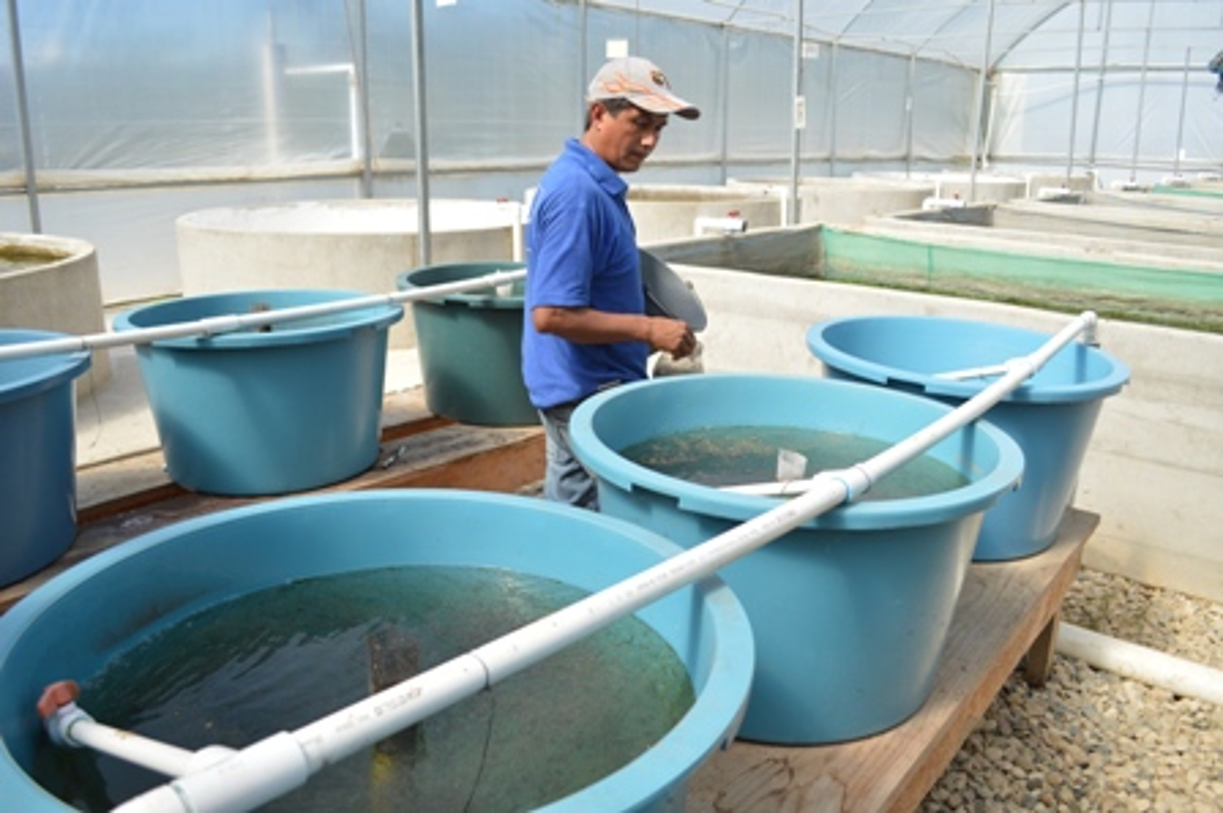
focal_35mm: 27
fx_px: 917
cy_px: 406
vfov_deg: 47.9
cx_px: 612
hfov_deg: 67.4
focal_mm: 18
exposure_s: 1/500
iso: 100
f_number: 3.5
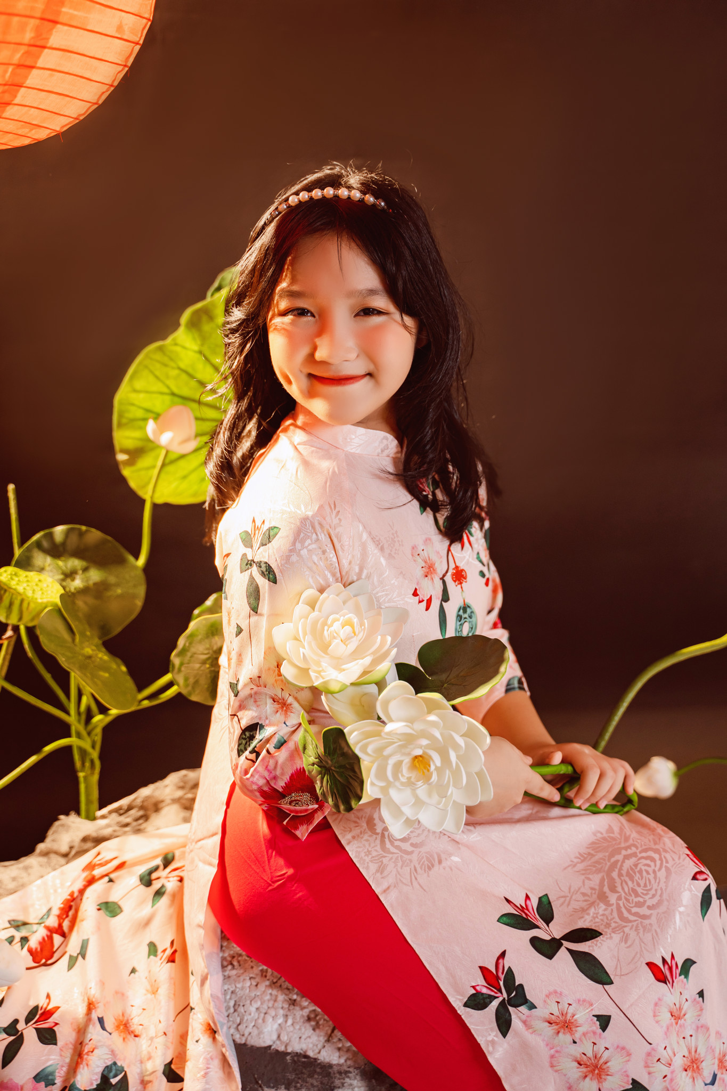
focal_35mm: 46
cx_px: 364
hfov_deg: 29.2
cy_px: 546
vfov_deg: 42.7
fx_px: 1394
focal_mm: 46
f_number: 2.8
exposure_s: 1/125
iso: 400
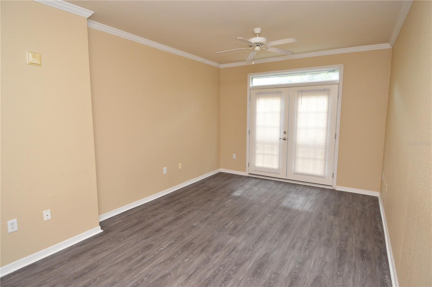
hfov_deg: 90.1
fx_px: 216
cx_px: 216
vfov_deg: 67.3
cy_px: 144
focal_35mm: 18
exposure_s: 1/60
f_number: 4
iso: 560
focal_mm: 12
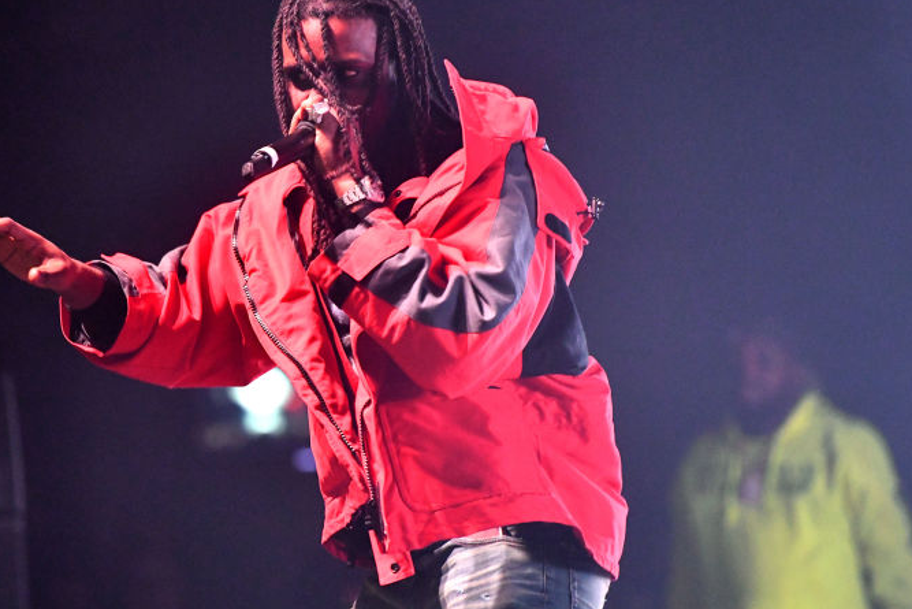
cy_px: 377
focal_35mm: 307
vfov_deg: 4.5
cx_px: 369
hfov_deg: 6.7
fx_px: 7779
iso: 5000
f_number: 4
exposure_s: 1/250
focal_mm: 200
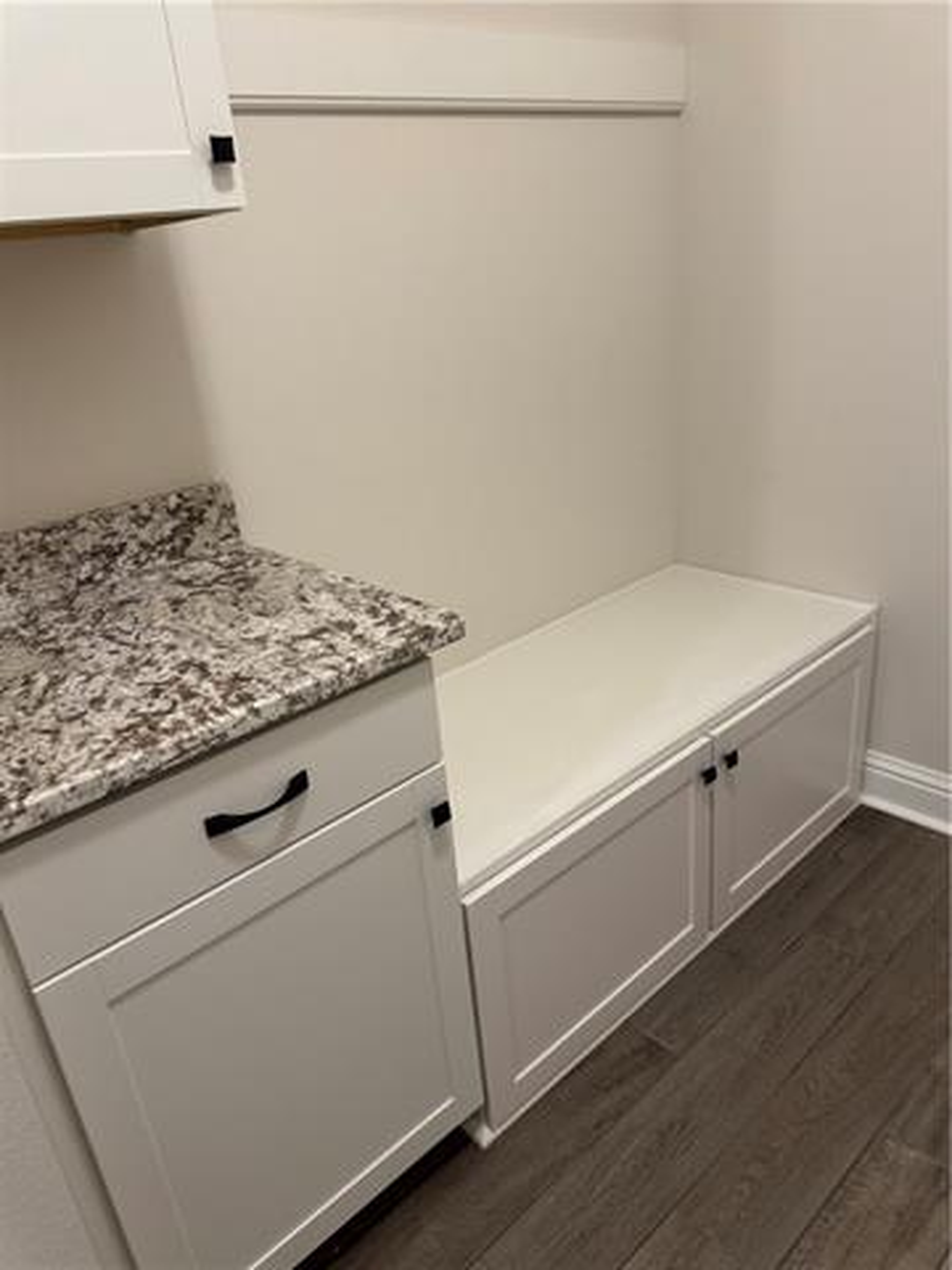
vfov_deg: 71.6
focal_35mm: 24
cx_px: 476
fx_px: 880
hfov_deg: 56.8
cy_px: 635
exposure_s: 1/60
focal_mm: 6.76
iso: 160
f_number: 1.78
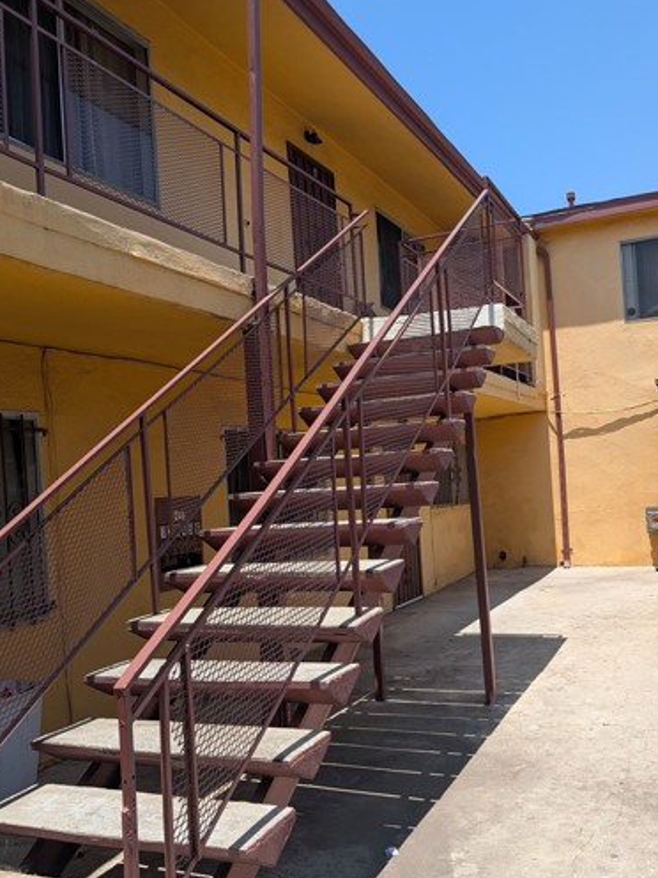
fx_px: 786
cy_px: 489
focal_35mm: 31
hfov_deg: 45.1
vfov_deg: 58.2
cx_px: 402
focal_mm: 6.9
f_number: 1.68
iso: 23
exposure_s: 1/802
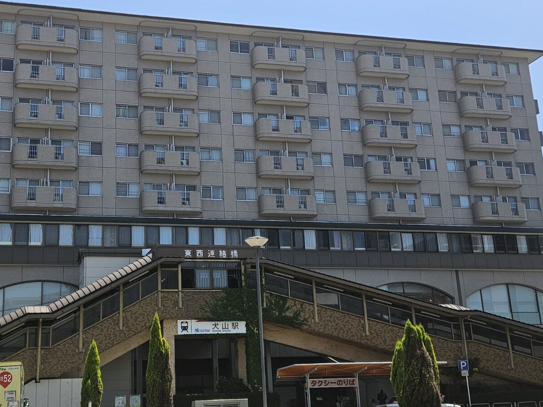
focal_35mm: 49
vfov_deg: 29.7
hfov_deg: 38.7
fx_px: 768
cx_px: 208
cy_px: 203
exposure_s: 1/2579
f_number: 1.8
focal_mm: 5.4
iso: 25
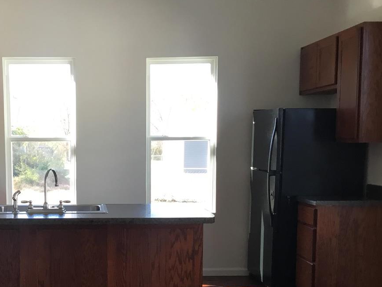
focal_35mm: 57
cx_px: 109
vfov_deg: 25.4
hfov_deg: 33.3
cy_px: 217
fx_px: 629
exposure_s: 1/40
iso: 32
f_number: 2.4
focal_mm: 3.3
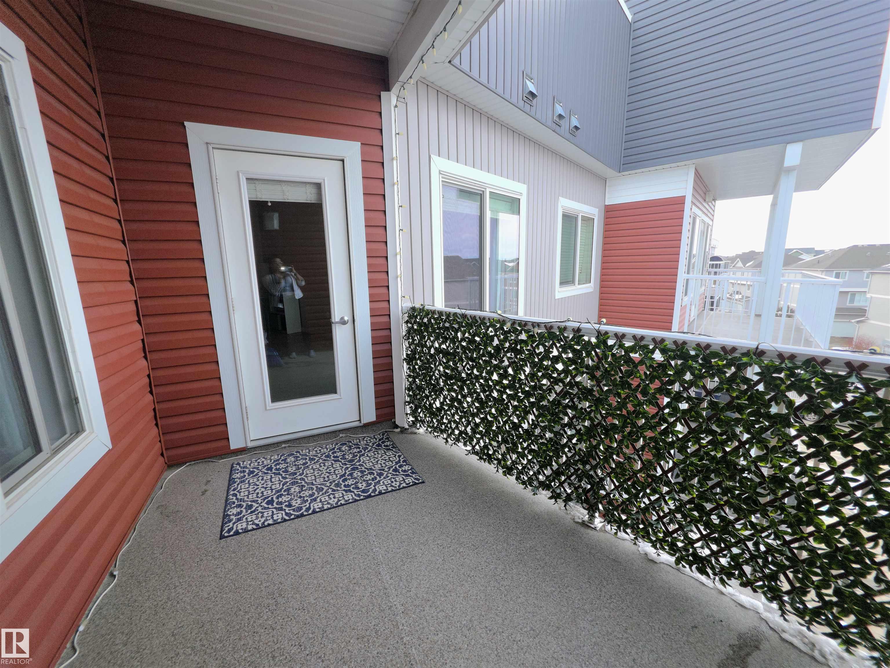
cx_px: 445
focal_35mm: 13
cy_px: 334
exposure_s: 1/213
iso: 20
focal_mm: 2.2
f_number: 1.9
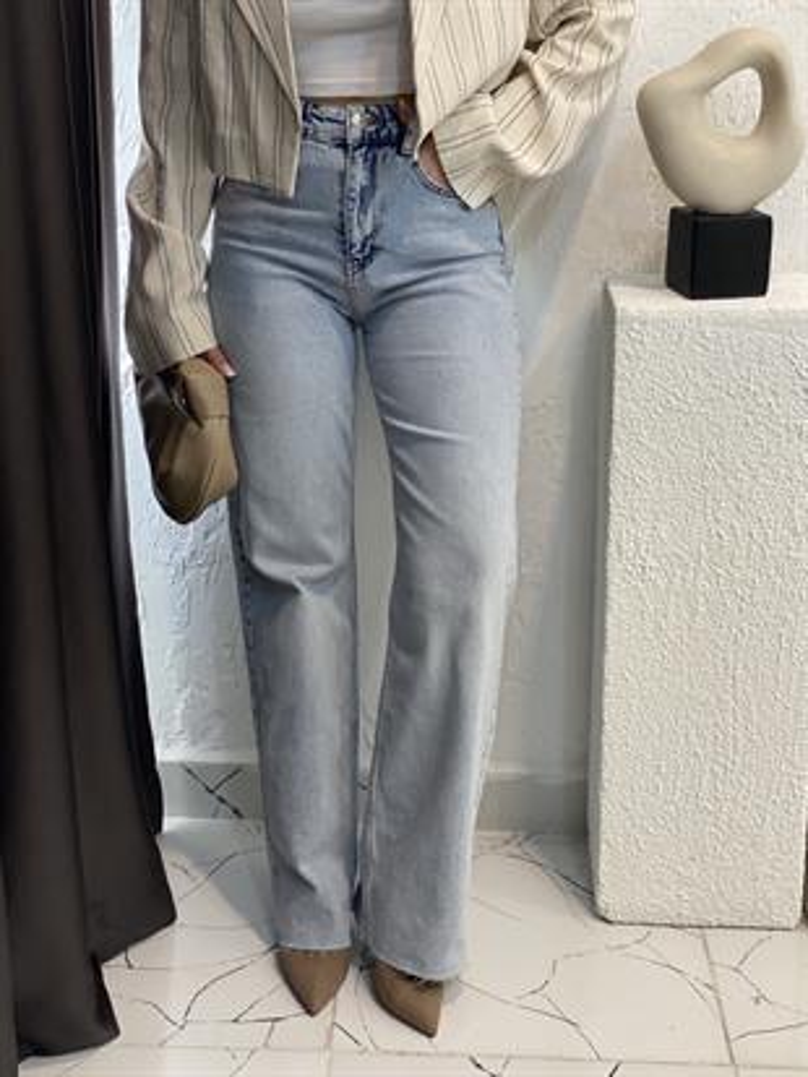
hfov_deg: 28.0
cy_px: 538
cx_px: 404
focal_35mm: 52
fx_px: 1618
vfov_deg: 36.8
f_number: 2
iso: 125
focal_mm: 6
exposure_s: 1/122
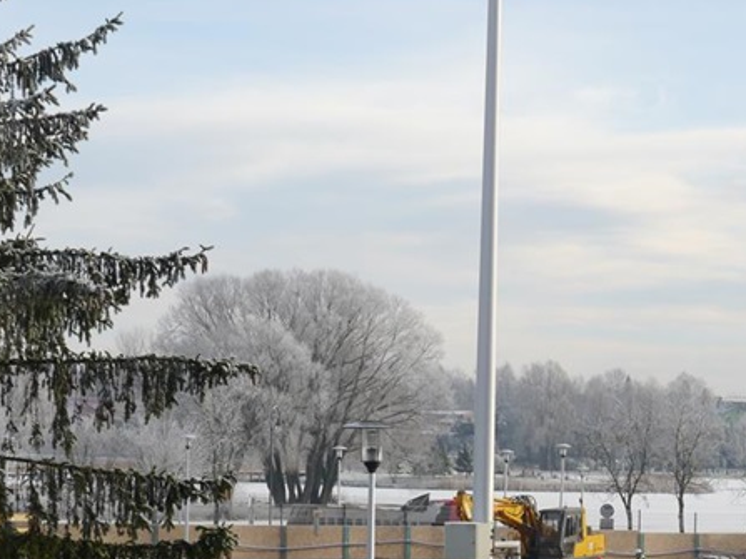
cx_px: 668
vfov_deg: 9.0
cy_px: 520
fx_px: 3555
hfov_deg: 11.9
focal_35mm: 165
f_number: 7.1
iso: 160
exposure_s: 1/200
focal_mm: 36
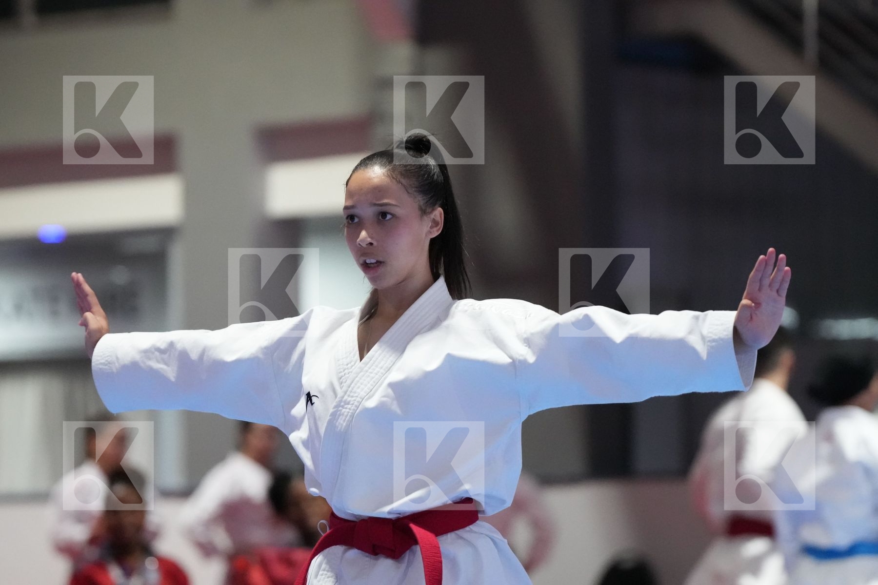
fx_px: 4853
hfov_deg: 10.3
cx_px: 439
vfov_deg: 6.9
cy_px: 292
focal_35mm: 199
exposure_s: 1/500
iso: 6400
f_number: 2.8
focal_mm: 133
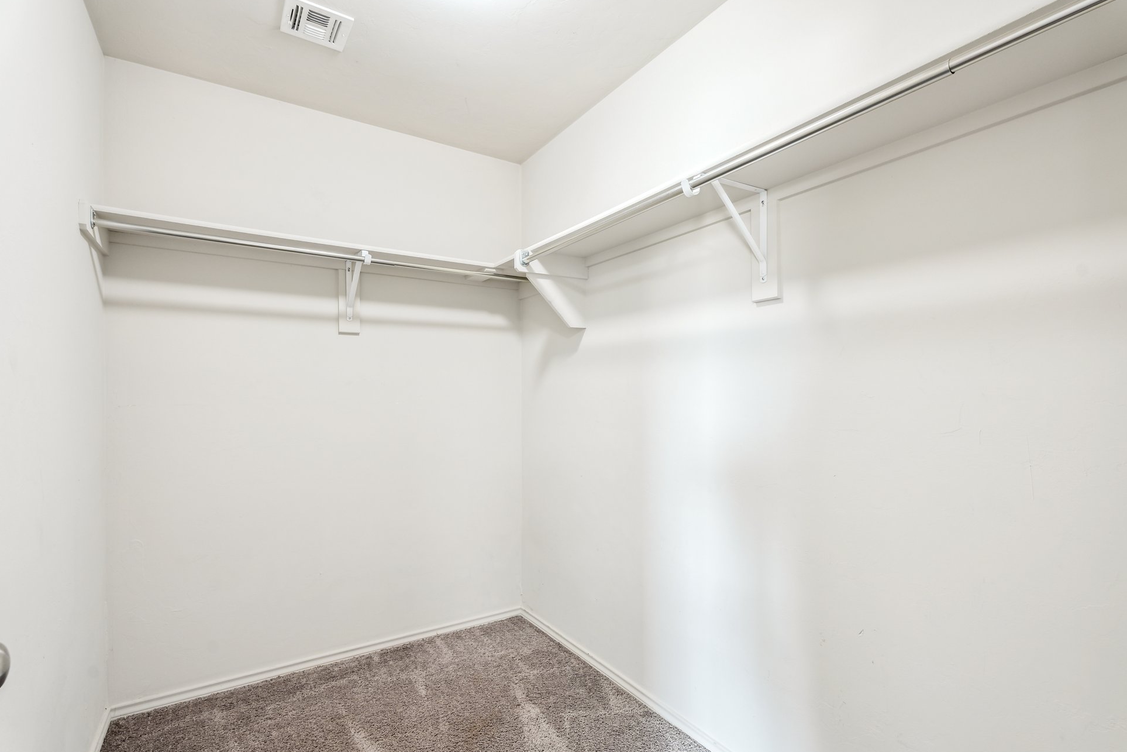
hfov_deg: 93.3
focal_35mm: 17
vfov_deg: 70.4
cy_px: 392
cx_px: 576
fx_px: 532
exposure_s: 1/8
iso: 200
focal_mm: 16
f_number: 8
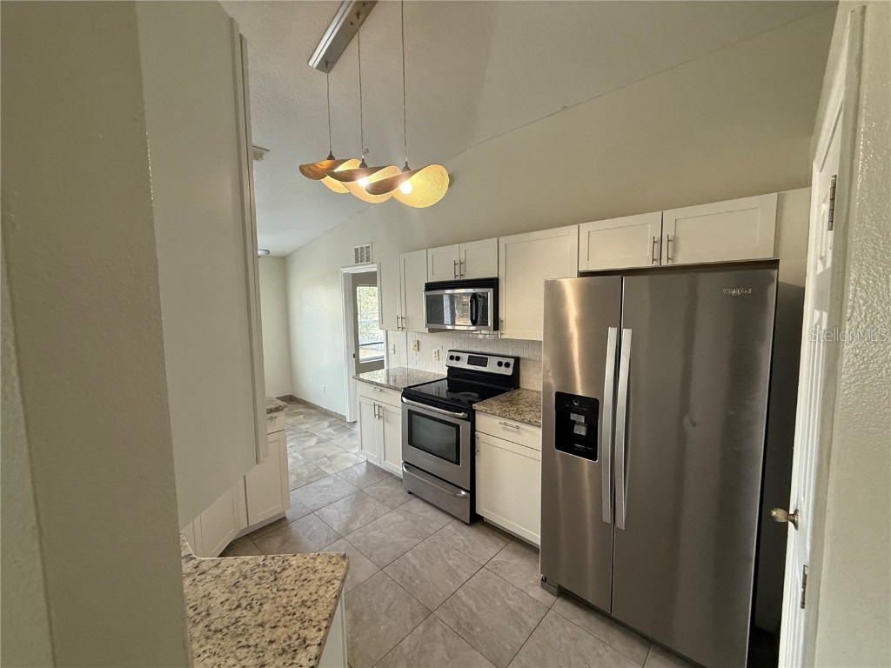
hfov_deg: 102.1
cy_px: 334
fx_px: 360
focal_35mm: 14
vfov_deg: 85.7
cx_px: 446
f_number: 2.2
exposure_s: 1/60
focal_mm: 2.22
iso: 200
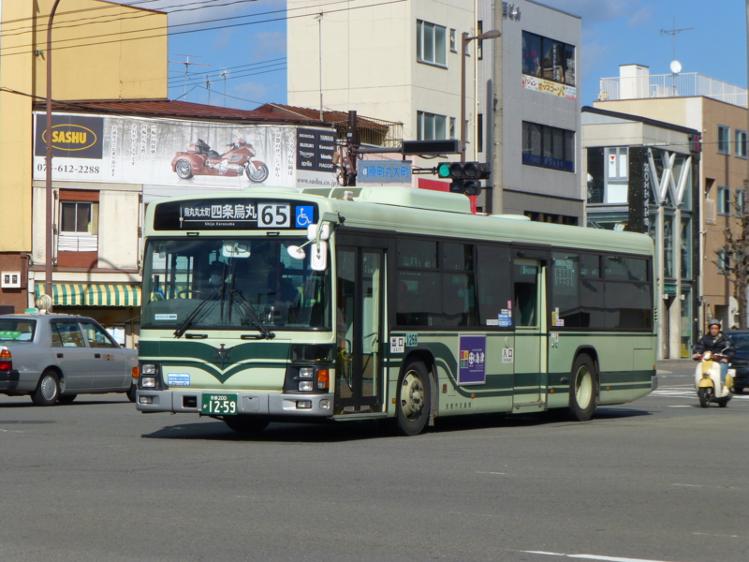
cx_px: 374
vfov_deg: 14.5
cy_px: 281
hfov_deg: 19.3
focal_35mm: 102
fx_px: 2207
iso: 100
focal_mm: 18.2
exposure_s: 1/800
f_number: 5.3
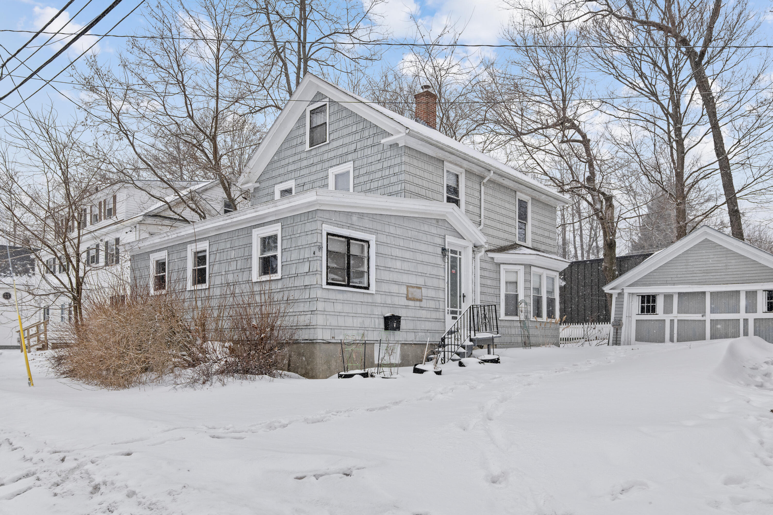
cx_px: 386
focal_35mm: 25
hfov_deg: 71.5
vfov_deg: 51.3
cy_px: 258
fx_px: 537
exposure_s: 1/800
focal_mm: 25
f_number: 8
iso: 640
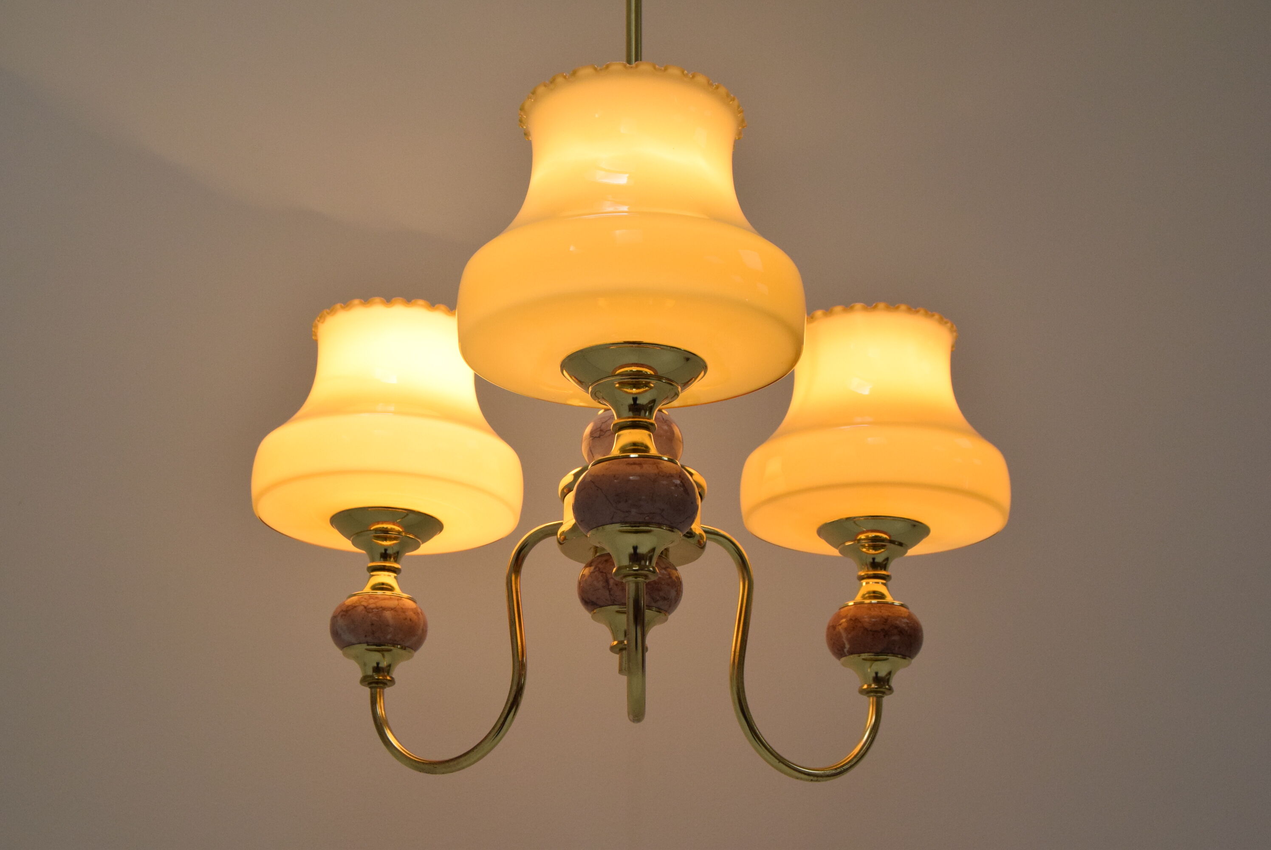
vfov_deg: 28.1
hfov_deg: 41.1
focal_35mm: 48
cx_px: 636
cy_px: 425
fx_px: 1696
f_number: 10
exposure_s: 1/400
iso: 1600
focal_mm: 32
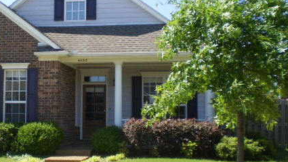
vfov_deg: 20.4
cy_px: 75
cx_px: 83
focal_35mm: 59
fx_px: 451
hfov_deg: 34.9
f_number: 3.1
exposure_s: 1/800
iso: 64
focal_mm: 6.3
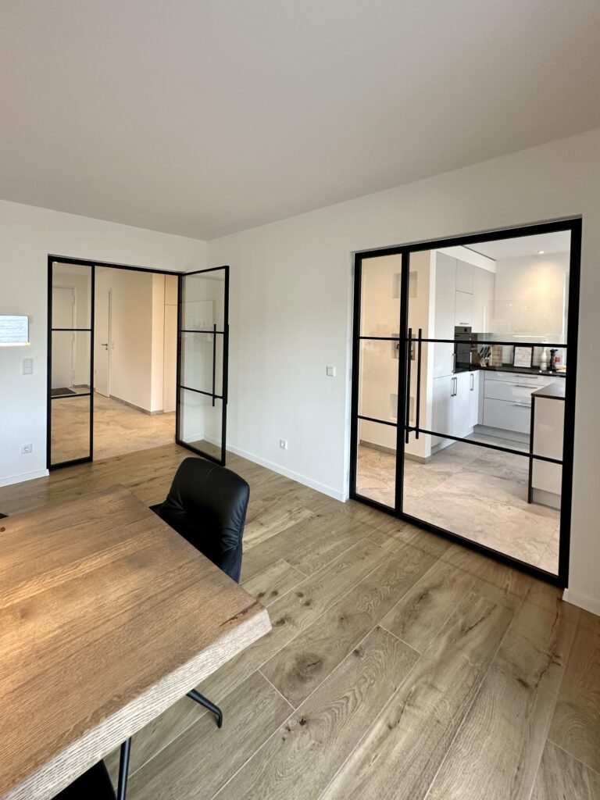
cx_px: 300
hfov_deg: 85.7
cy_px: 400
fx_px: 324
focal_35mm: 14
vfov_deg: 102.1
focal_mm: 2.22
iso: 160
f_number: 2.2
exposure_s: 1/99
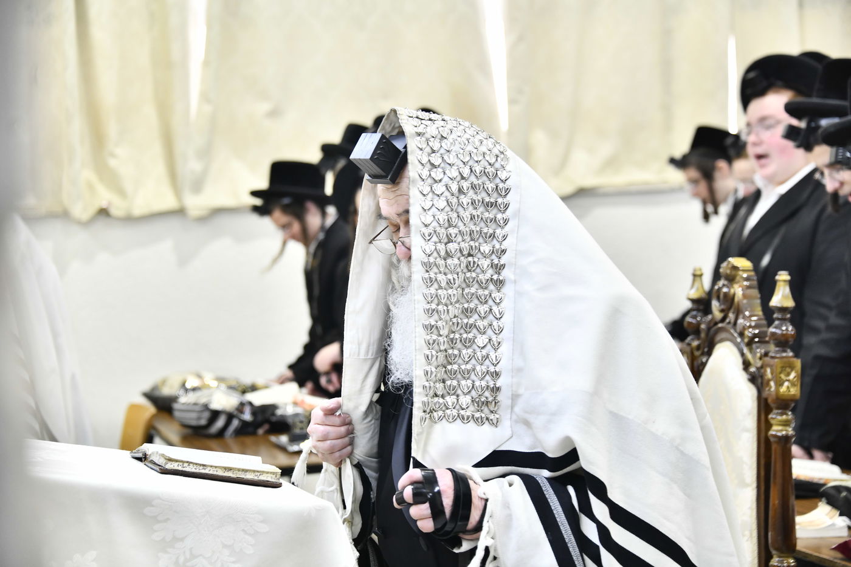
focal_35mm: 100
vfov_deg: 13.7
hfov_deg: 20.4
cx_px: 426
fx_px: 2363
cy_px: 284
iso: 1250
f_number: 5.6
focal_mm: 100
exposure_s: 1/160
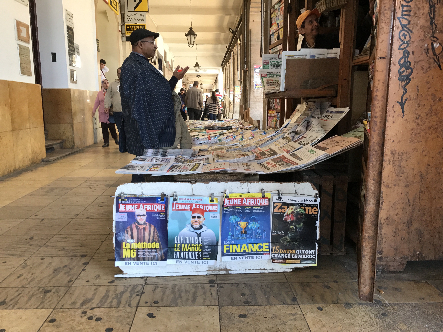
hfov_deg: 63.4
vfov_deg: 49.7
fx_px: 358
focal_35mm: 28
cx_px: 222
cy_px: 166
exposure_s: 1/100
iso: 40
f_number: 1.8
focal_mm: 3.99
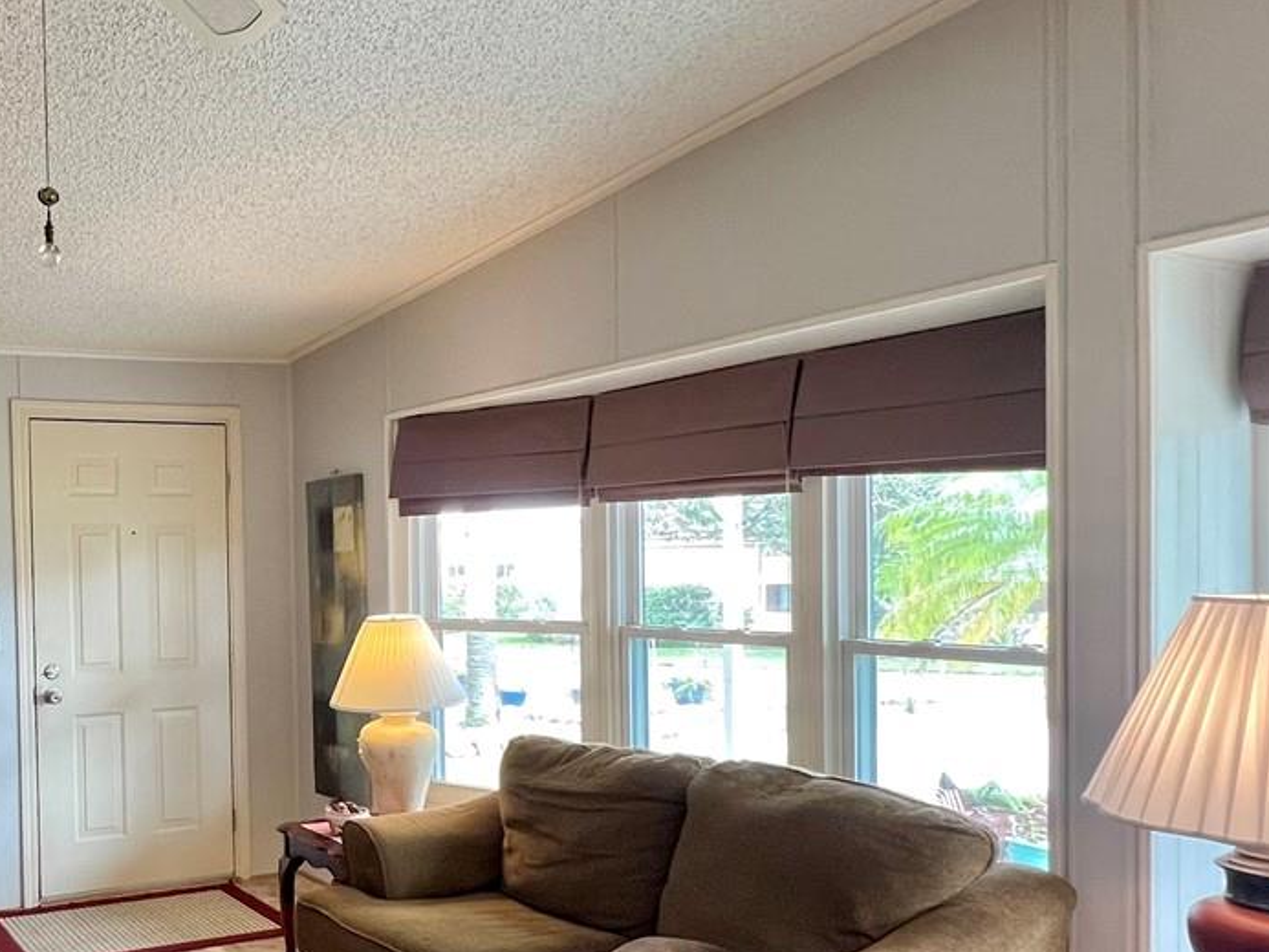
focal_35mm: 30
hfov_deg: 53.3
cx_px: 152
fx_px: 1100
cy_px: 597
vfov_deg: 46.4
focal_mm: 1.57
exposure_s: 1/60
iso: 200
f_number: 1.8
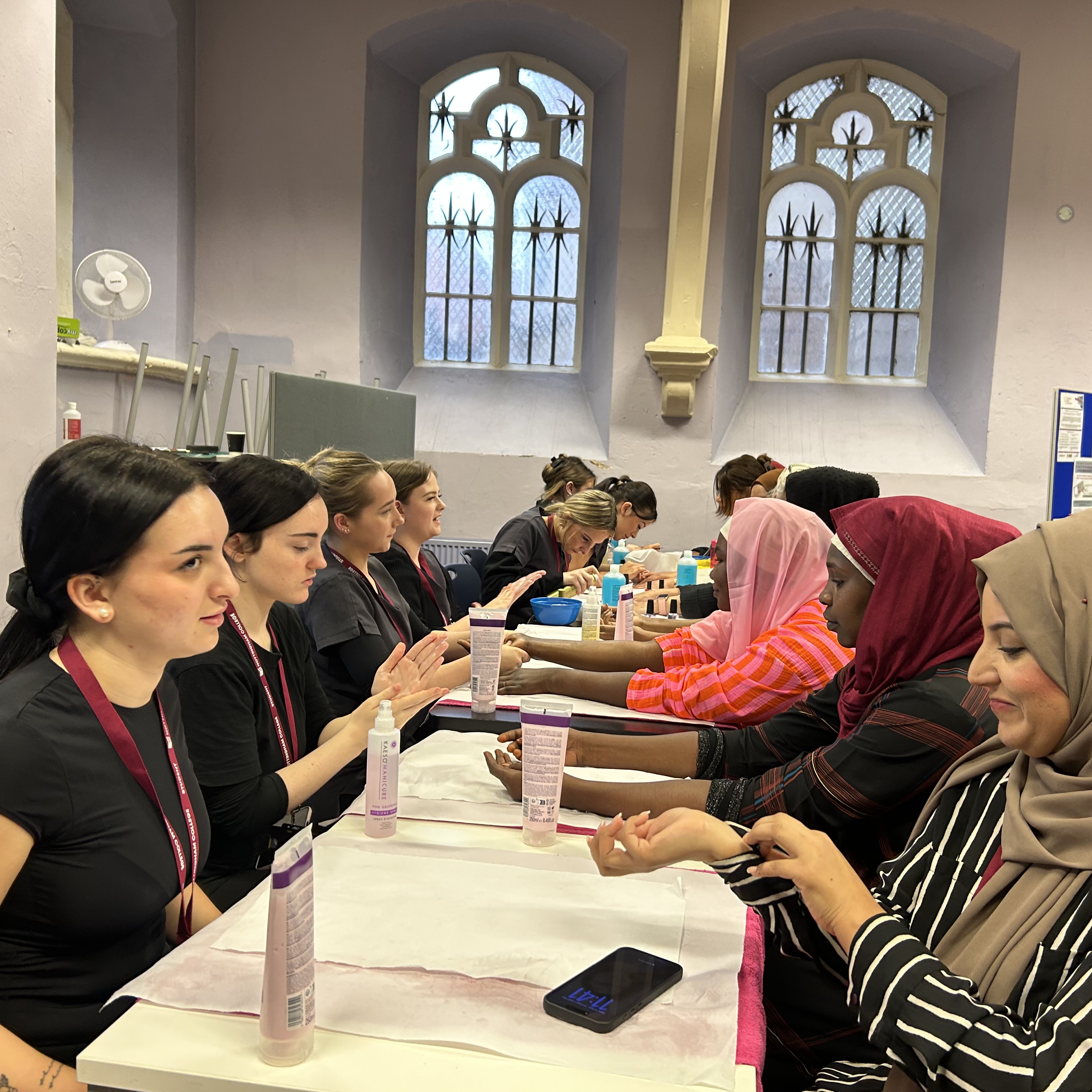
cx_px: 577
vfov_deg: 52.5
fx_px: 1106
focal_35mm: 31
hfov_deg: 52.5
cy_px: 541
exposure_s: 1/50
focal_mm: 5.7
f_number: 1.5
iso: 100
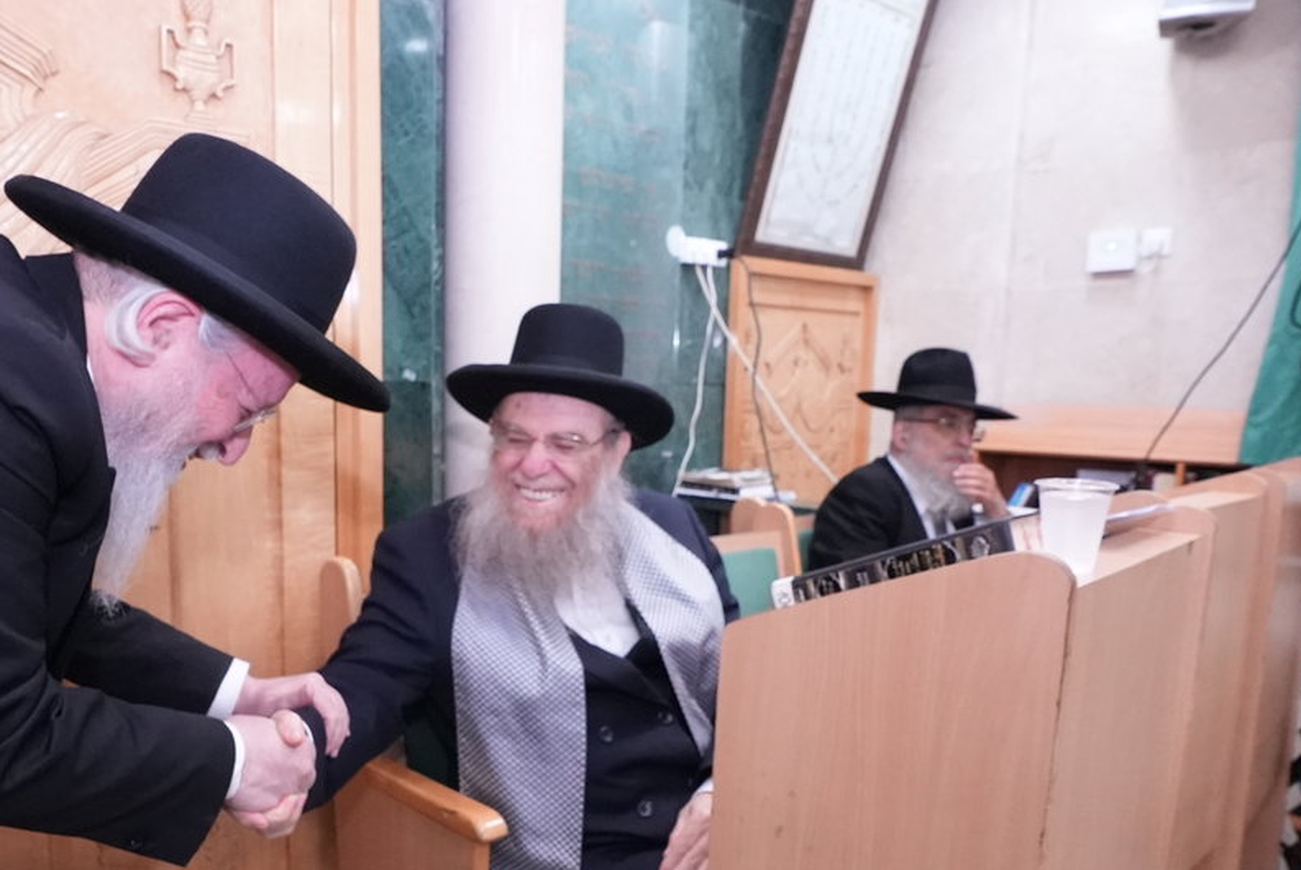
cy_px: 556
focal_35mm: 30
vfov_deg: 43.3
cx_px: 479
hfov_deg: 61.0
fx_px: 1085
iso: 10000
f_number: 7.1
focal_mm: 17
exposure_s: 1/200
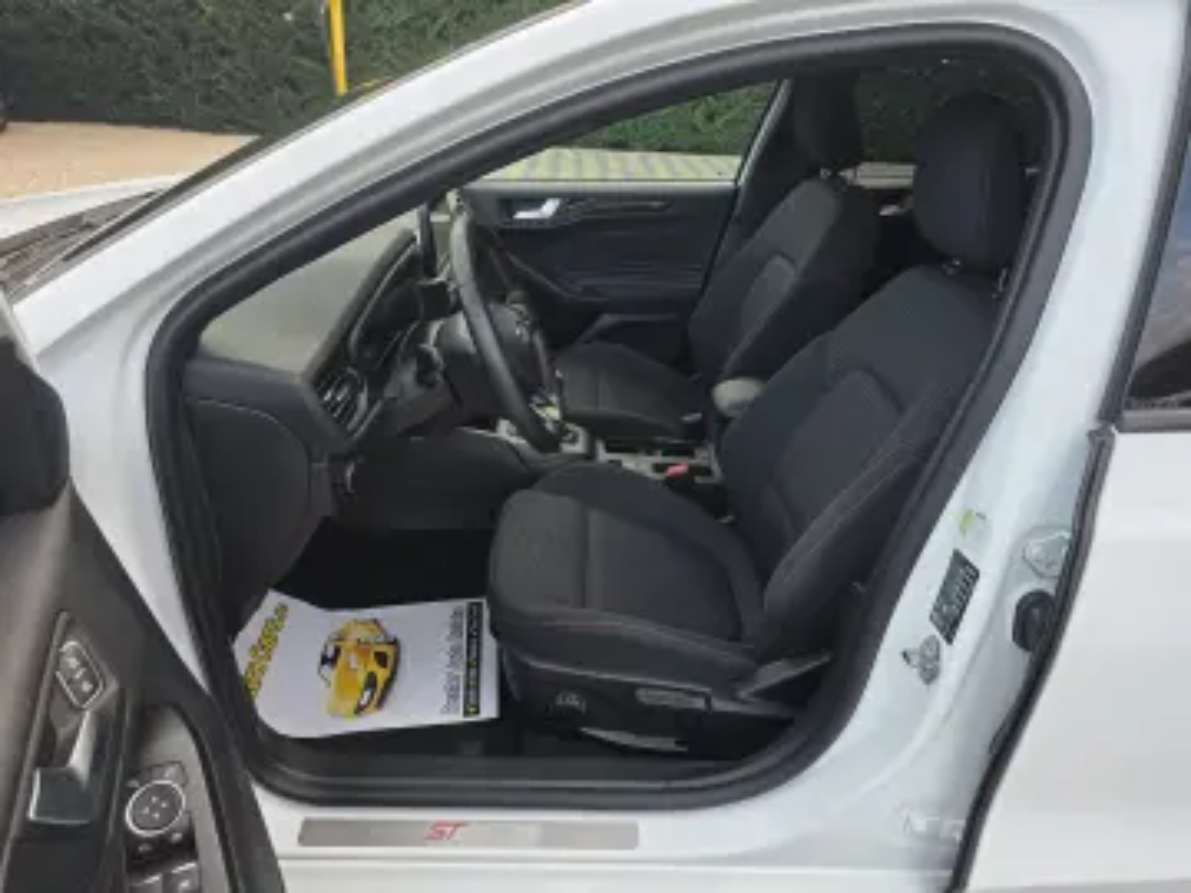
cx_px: 596
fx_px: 791
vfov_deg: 58.9
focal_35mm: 23
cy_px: 446
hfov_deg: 73.9
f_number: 1.7
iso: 40
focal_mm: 6.25
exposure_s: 1/180
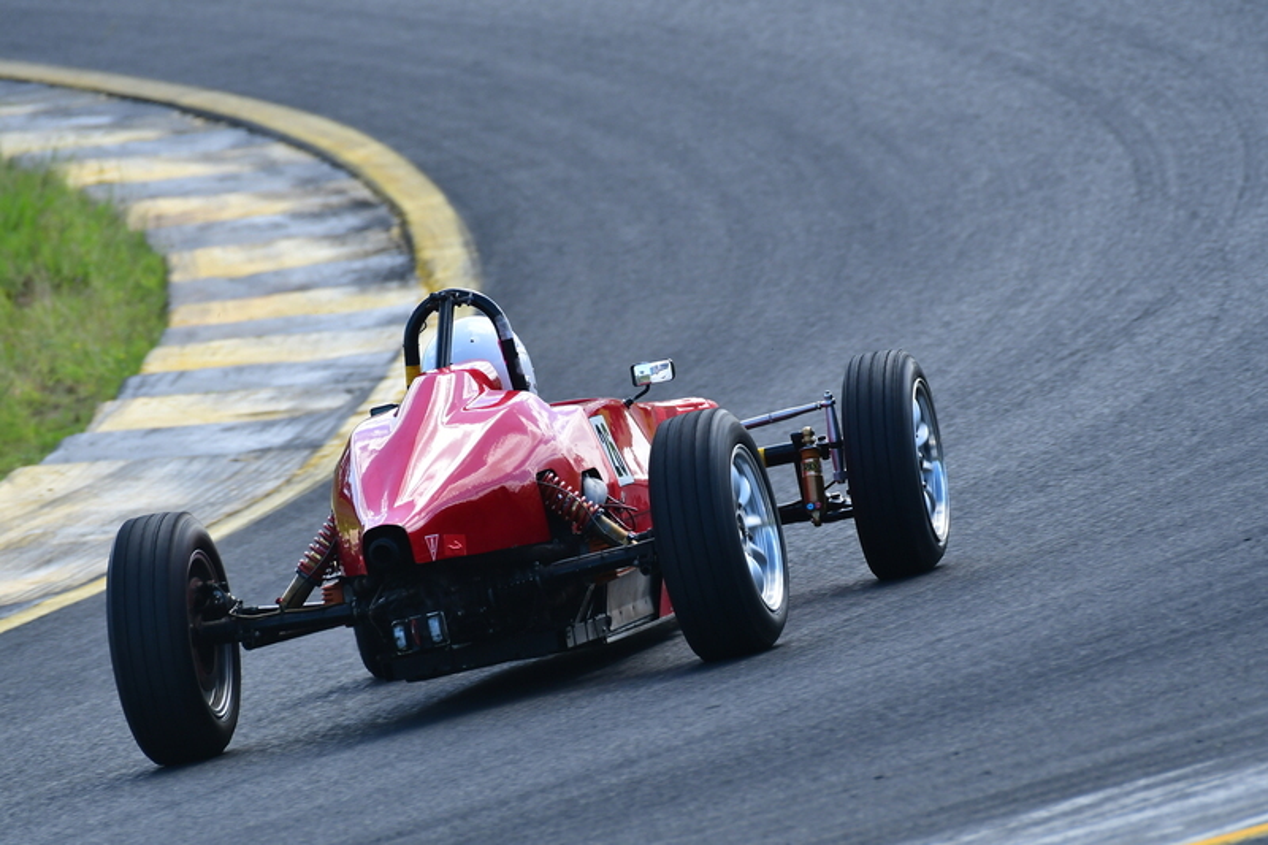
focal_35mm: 750
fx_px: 26410
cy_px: 422
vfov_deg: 1.8
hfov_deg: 2.8
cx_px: 634
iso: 500
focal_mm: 500
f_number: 7.1
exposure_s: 1/640
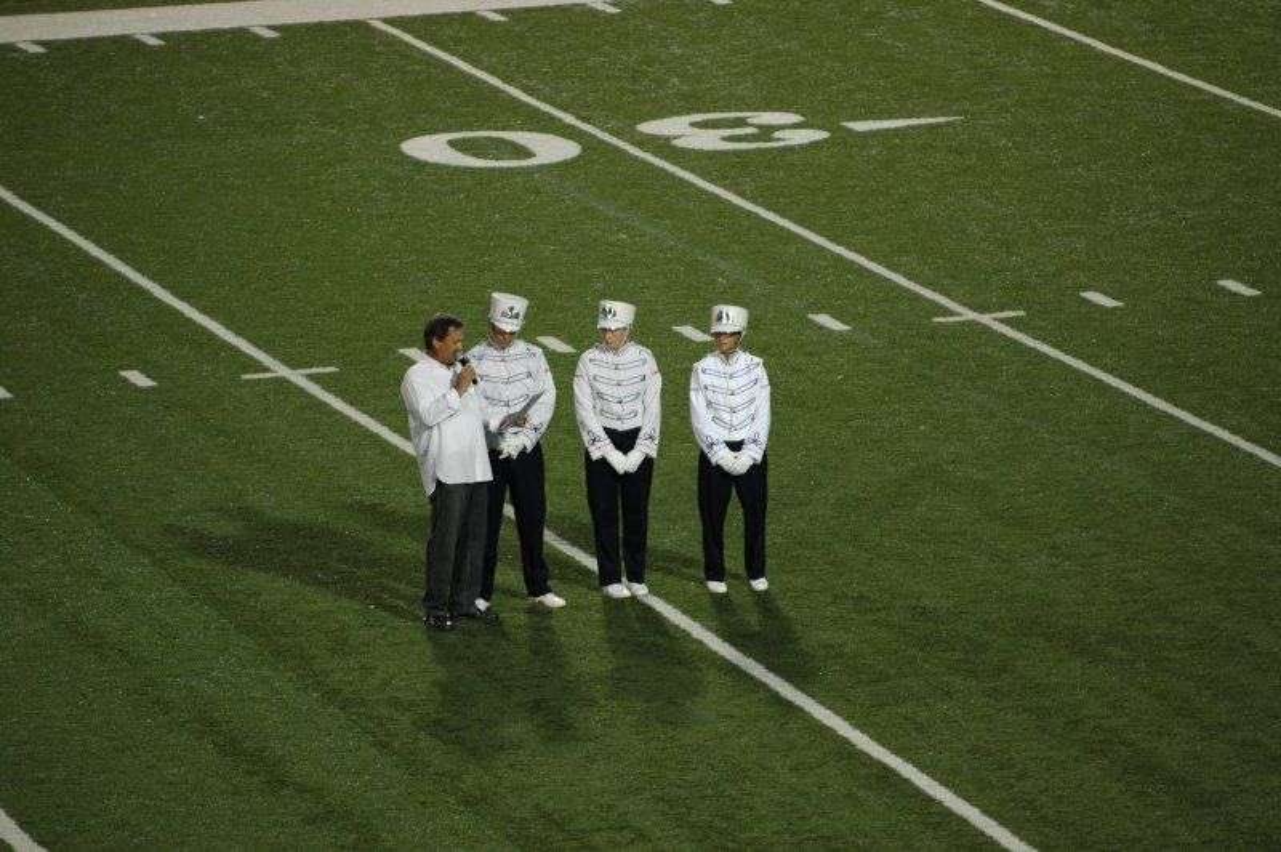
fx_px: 10666
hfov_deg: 6.9
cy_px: 426
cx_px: 640
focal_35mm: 300
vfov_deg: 4.6
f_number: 2.8
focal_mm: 200
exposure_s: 1/60
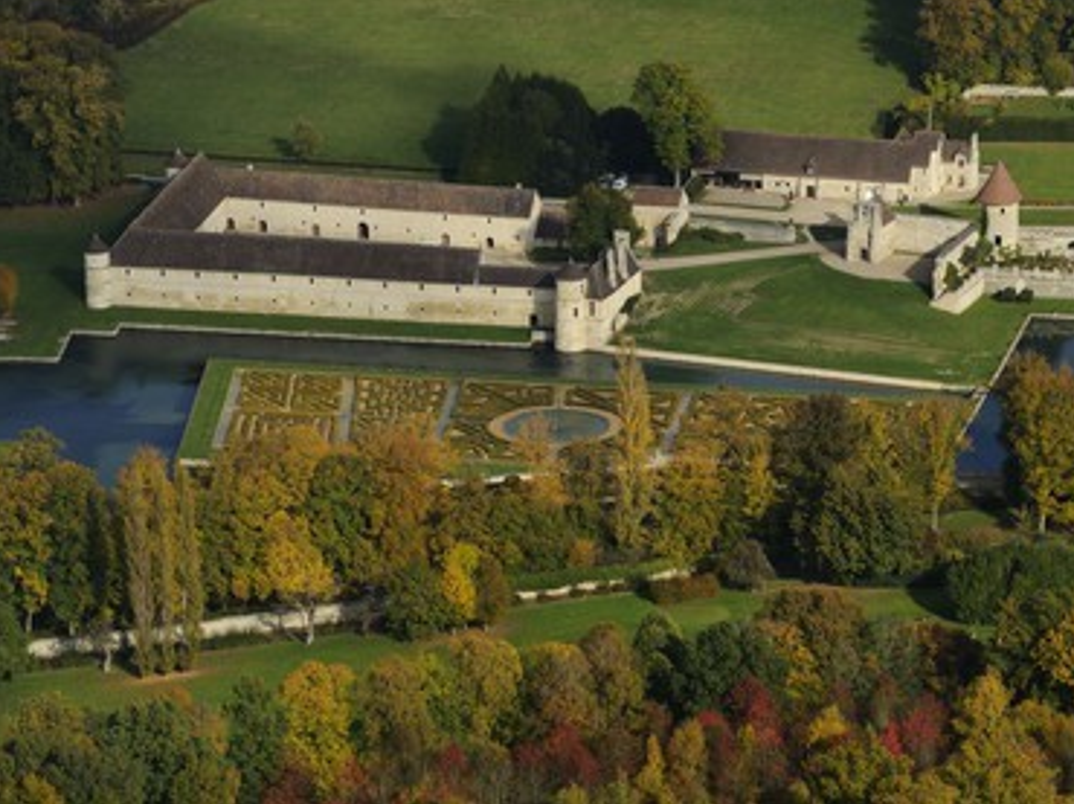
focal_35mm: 186
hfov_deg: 10.6
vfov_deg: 8.0
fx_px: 5767
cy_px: 401
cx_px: 597
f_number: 9
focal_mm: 170
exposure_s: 1/800
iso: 400
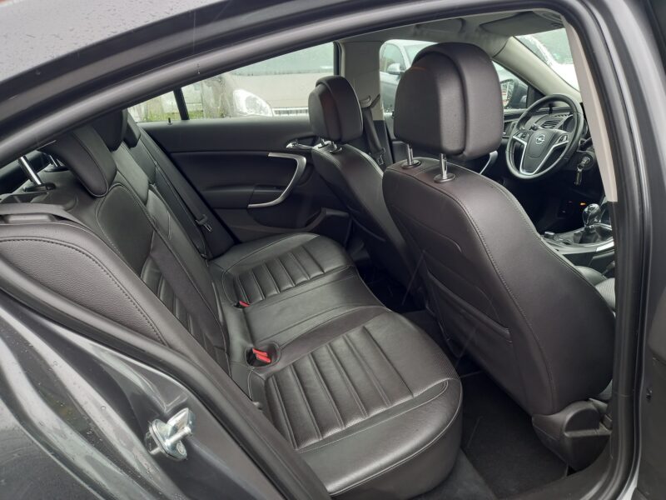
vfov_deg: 54.9
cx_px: 333
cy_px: 250
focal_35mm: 25
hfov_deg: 69.4
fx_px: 481
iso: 80
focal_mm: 4.6
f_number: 2
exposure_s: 1/50
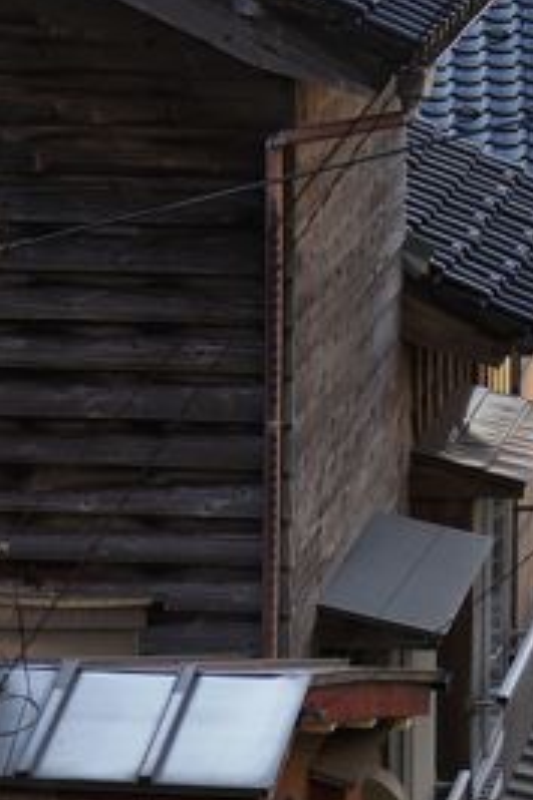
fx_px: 5981
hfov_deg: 5.1
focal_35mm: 269
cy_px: 875
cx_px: 533
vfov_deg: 7.6
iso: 100
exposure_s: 1/125
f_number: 6.3
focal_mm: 70
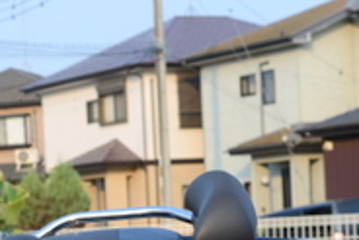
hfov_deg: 11.4
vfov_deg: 7.8
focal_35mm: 174
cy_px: 352
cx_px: -162
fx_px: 1736
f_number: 6.3
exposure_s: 1/160
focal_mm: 50
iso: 100
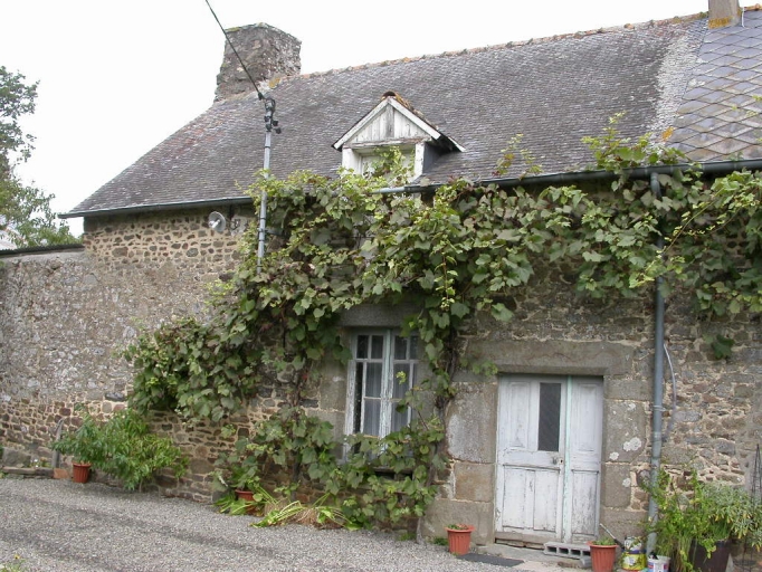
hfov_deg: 49.0
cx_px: 381
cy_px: 286
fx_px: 837
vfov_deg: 37.7
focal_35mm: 38
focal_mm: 7.85
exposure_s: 1/116
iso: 100
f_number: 4.2
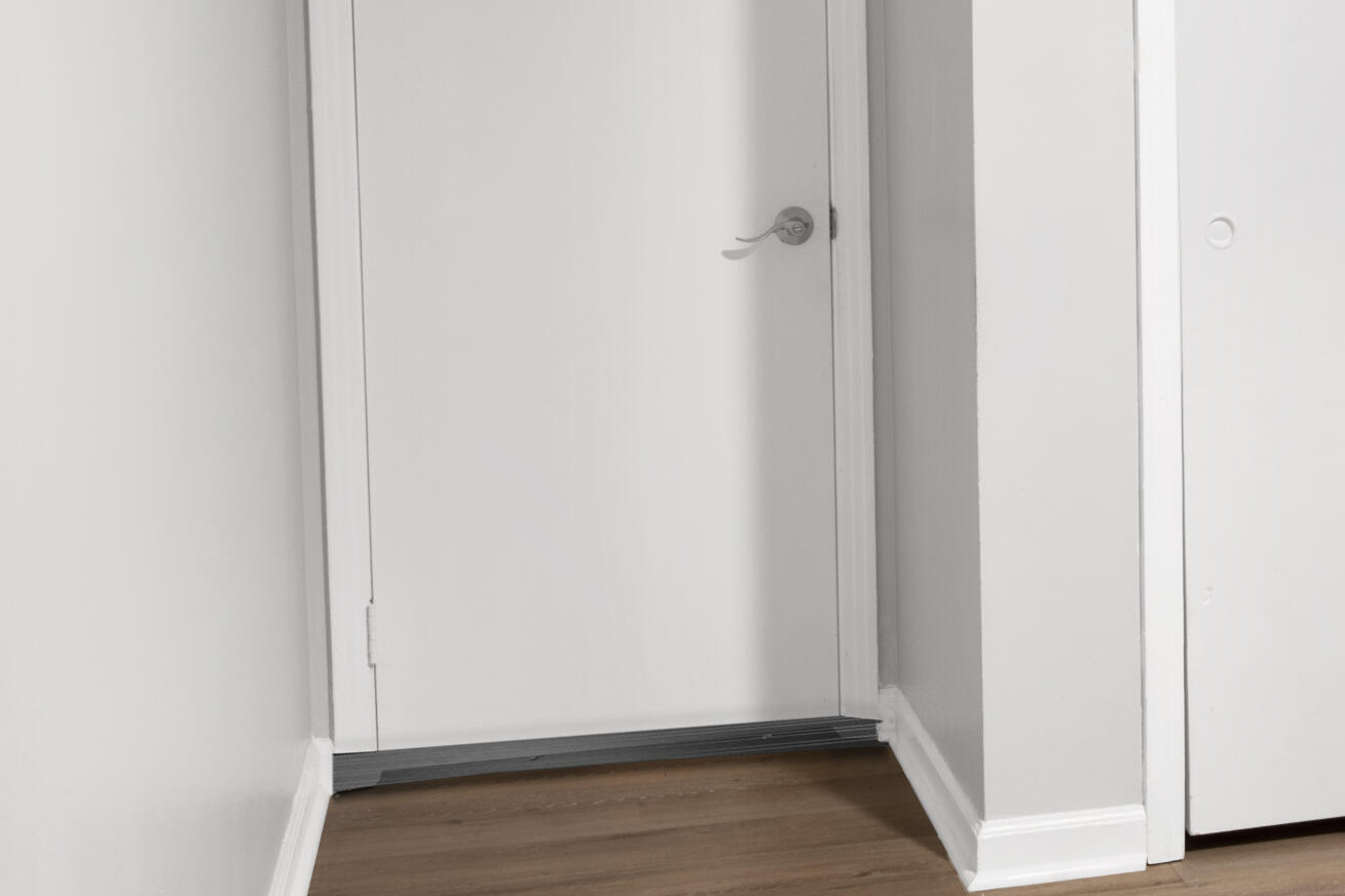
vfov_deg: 24.3
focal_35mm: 55
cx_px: 1154
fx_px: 2055
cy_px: 187
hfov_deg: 34.6
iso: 100
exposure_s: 6
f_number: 8
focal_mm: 16
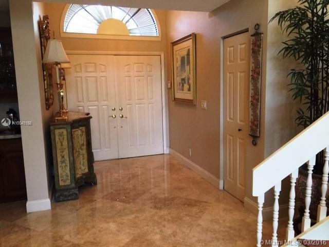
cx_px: 164
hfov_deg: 61.7
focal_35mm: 29
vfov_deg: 48.2
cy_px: 124
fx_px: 276
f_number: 2.2
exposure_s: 1/15
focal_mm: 4.15
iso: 100
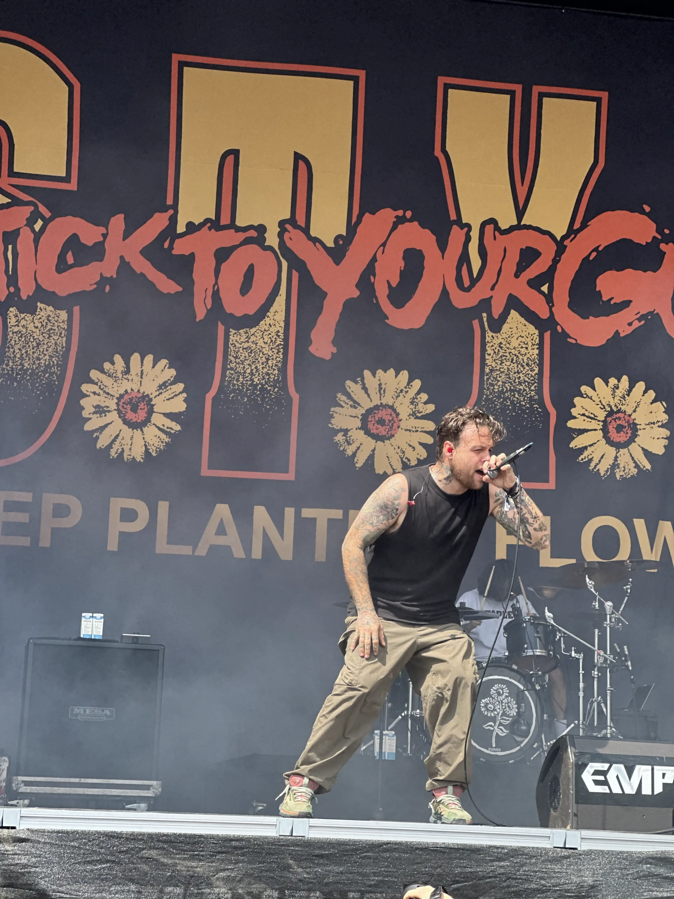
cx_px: 337
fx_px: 1999
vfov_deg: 25.3
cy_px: 450
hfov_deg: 19.1
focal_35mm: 77
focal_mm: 9
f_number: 2.8
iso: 25
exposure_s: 1/254
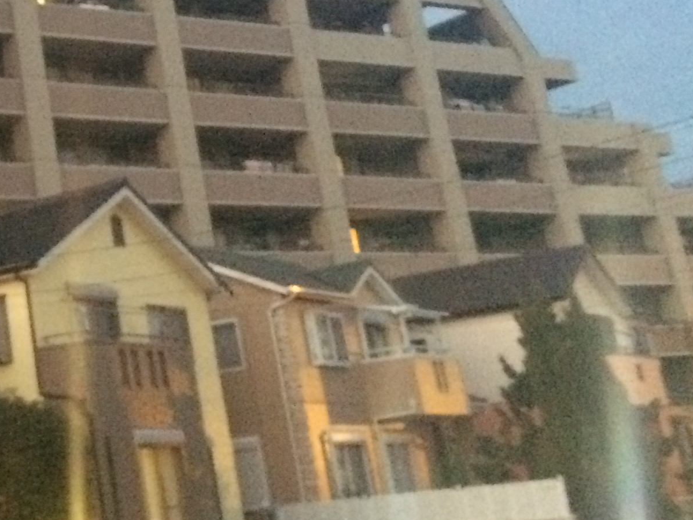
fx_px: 1582
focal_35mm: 79
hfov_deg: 22.8
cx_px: -124
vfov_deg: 18.3
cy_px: 23
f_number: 2.2
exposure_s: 1/15
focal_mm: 4.15
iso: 500
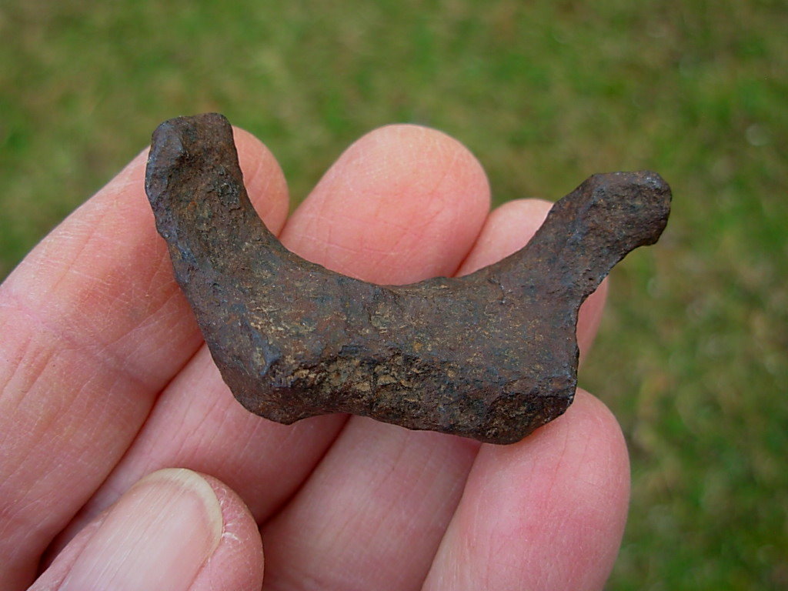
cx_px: 394
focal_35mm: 38
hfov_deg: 49.0
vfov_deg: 37.7
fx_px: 865
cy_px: 296
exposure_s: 1/166
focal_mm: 6.3
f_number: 2.9
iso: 50
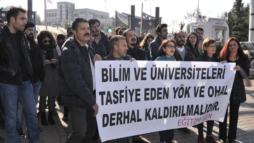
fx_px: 256
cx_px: 127
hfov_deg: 52.8
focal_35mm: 38
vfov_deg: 31.2
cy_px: 65
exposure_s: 1/250
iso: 640
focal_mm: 24
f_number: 18
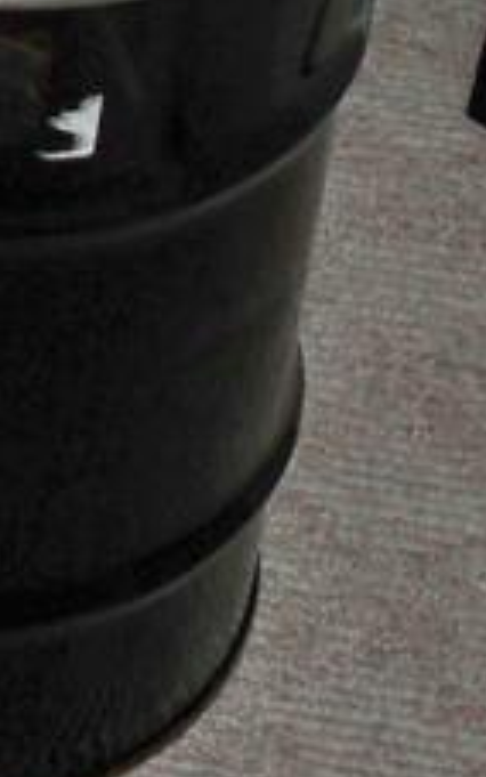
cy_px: -272
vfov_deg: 11.0
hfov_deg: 6.6
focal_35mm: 185
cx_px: -845
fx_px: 3918
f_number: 3.5
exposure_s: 1/30
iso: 200
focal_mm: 7.8
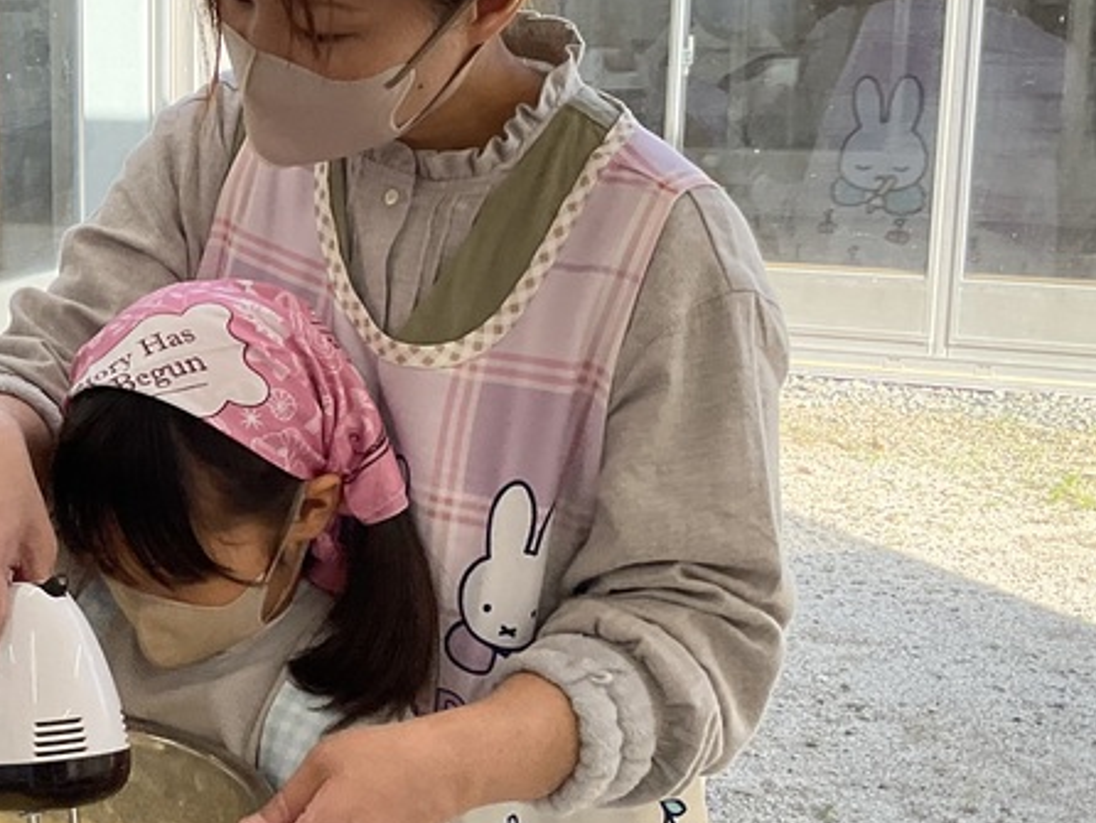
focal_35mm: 65
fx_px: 2059
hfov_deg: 28.4
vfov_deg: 22.6
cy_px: 383
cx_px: 69
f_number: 1.8
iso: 16
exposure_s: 1/286
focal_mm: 3
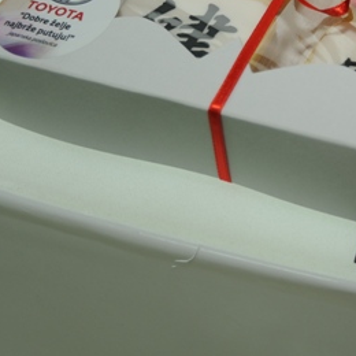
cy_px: 65
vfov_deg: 20.2
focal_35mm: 85
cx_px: 375
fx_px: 989
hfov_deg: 19.7
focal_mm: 40
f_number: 4.2
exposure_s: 1/50
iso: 400
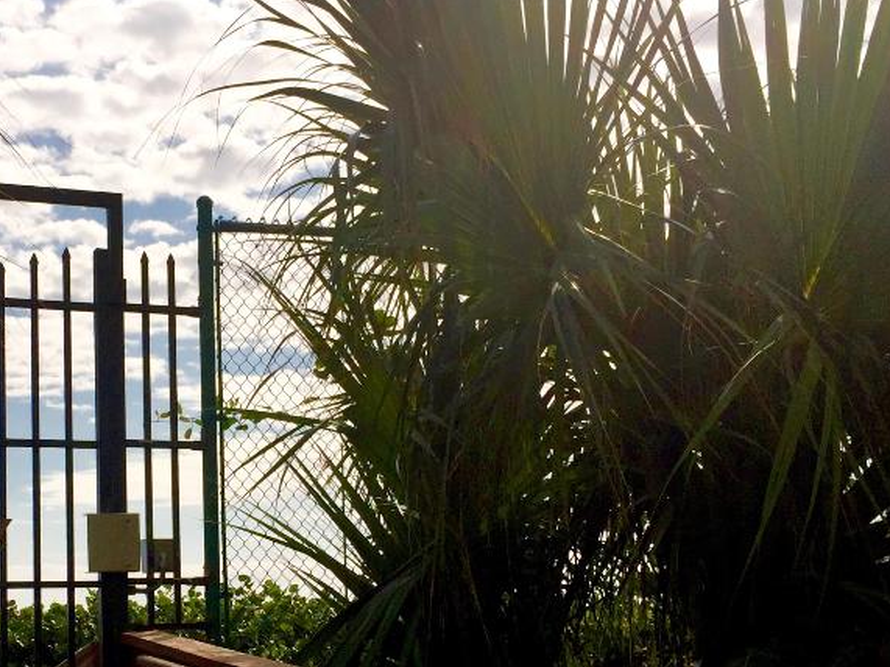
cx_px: 221
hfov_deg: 36.0
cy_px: 494
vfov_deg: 27.7
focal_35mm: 52
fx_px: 1337
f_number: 2.2
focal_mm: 4.15
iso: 40
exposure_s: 1/7937
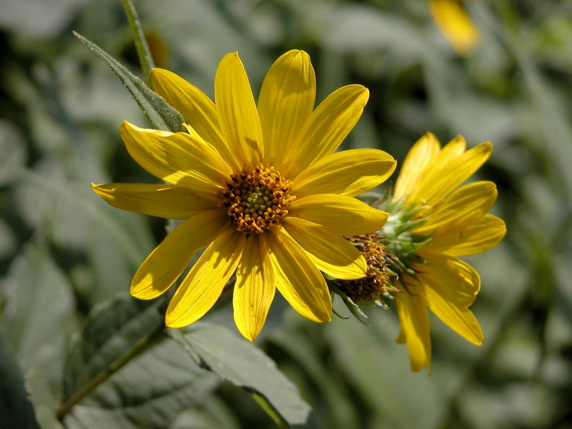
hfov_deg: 13.3
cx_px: 286
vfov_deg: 10.0
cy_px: 214
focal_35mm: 148
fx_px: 2446
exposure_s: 1/1044
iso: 100
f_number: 3.9
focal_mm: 37.7
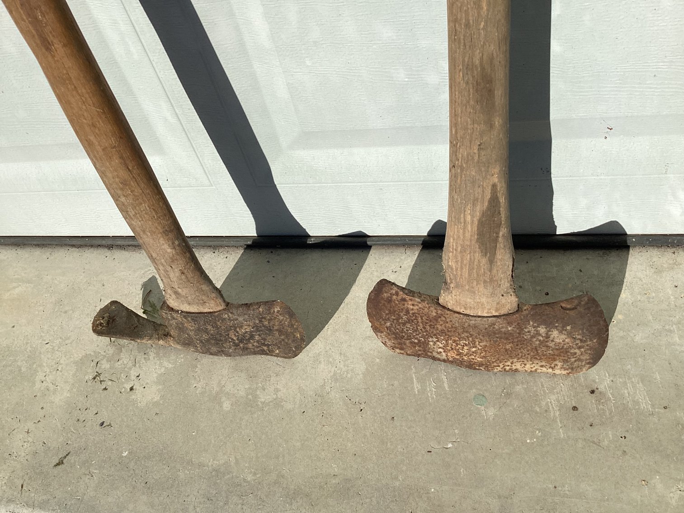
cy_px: 256
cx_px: 342
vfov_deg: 45.4
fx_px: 613
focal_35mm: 31
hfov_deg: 58.3
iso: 25
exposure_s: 1/3401
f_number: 2.4
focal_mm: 3.3
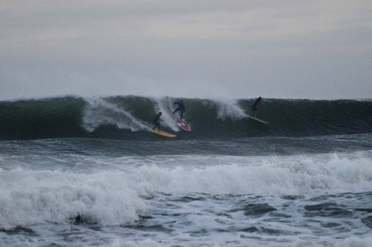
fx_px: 5264
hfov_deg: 4.0
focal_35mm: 510
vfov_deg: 2.7
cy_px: 124
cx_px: 186
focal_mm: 340
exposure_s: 1/1000
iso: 1600
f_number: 4.8
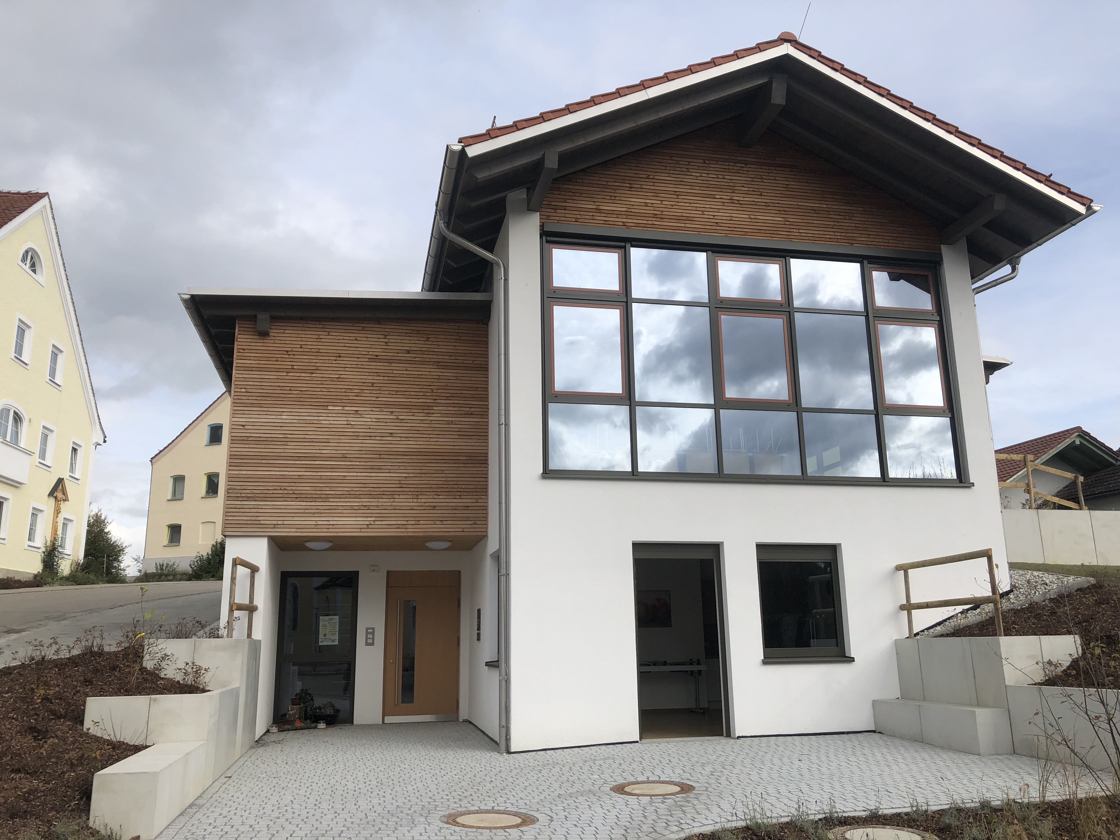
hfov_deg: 63.4
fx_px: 906
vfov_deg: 49.7
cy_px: 420
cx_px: 560
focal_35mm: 28
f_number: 1.8
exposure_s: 1/1946
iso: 20
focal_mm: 3.99
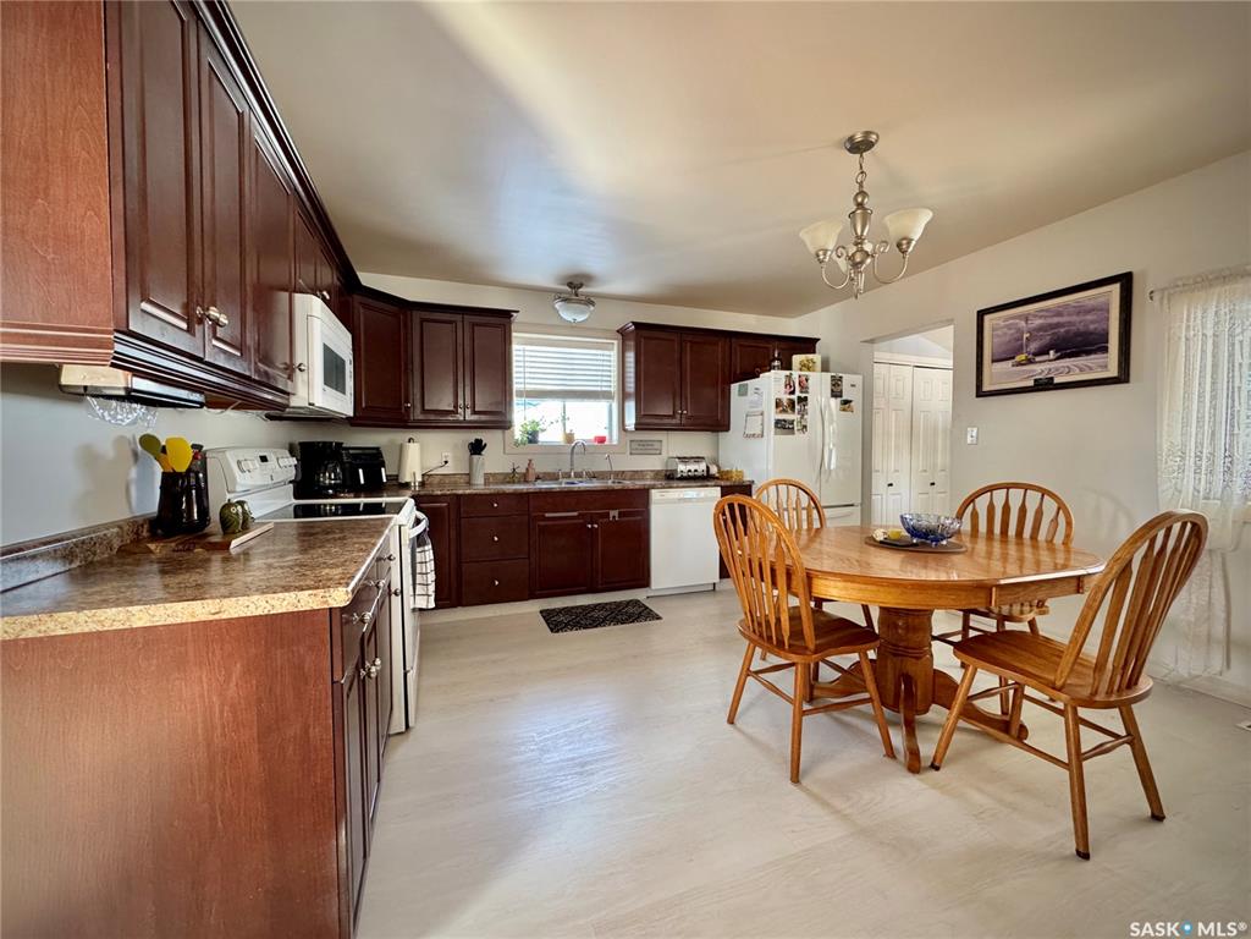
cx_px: 626
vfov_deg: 85.7
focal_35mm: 14
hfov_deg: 102.1
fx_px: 506
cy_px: 470
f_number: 2.2
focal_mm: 2.22
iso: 320
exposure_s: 1/99
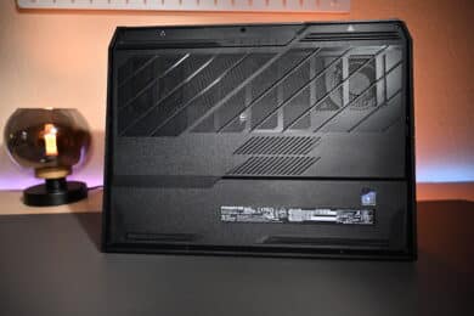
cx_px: 237
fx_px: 316
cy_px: 158
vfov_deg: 53.1
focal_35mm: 24
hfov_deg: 73.7
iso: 125
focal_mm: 24
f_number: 4
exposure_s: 1/25
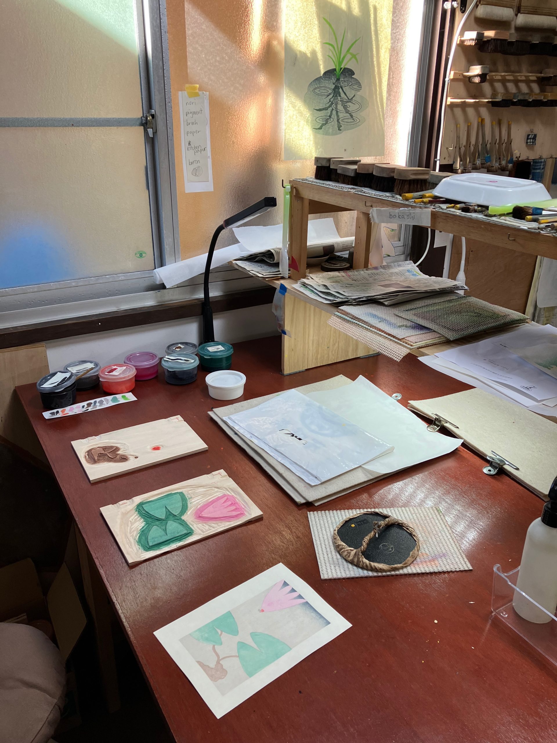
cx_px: 278
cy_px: 372
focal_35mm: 28
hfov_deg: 49.7
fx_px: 601
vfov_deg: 63.4
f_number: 1.8
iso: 50
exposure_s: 1/120
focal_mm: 3.99
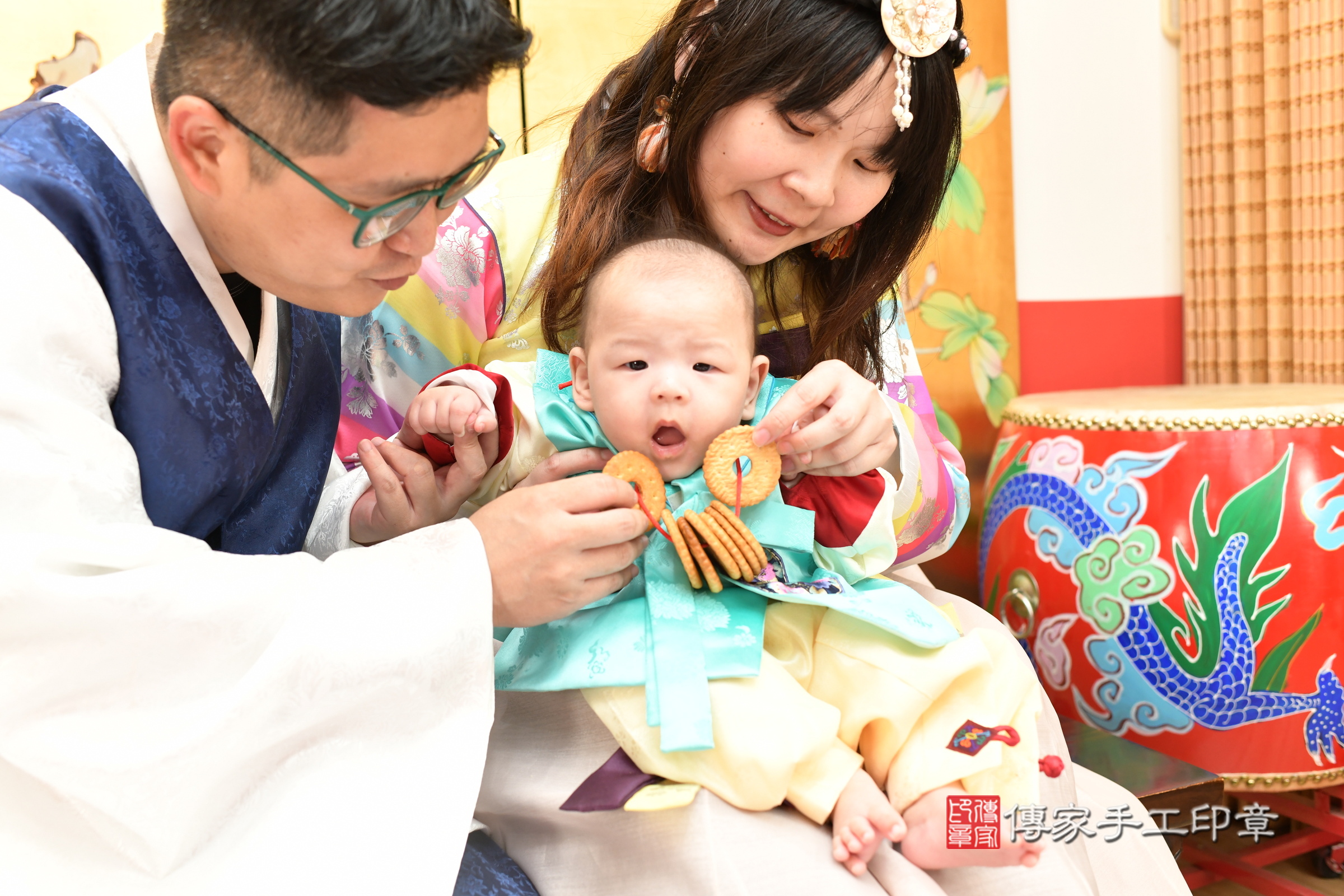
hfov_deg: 54.4
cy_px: 448
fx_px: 1307
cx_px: 672
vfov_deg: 37.9
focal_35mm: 35
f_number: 4.5
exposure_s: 1/200
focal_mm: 35
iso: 1000
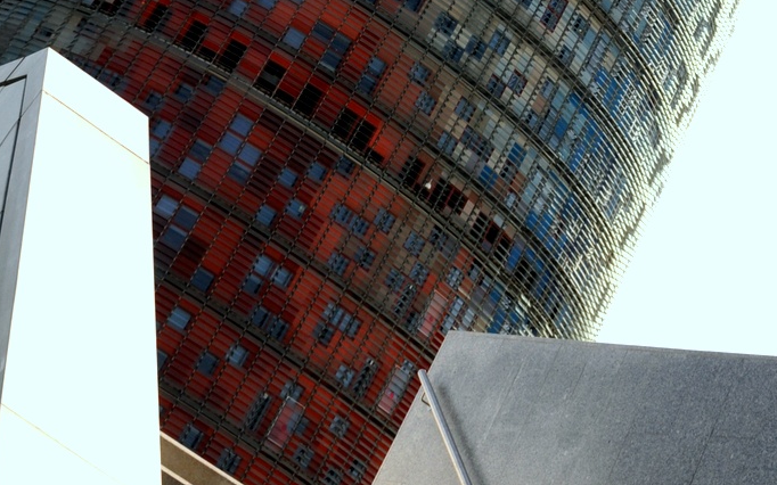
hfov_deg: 23.8
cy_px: -398
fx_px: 1821
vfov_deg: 13.5
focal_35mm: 86
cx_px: 595
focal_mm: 24
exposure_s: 1/320
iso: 200
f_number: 9
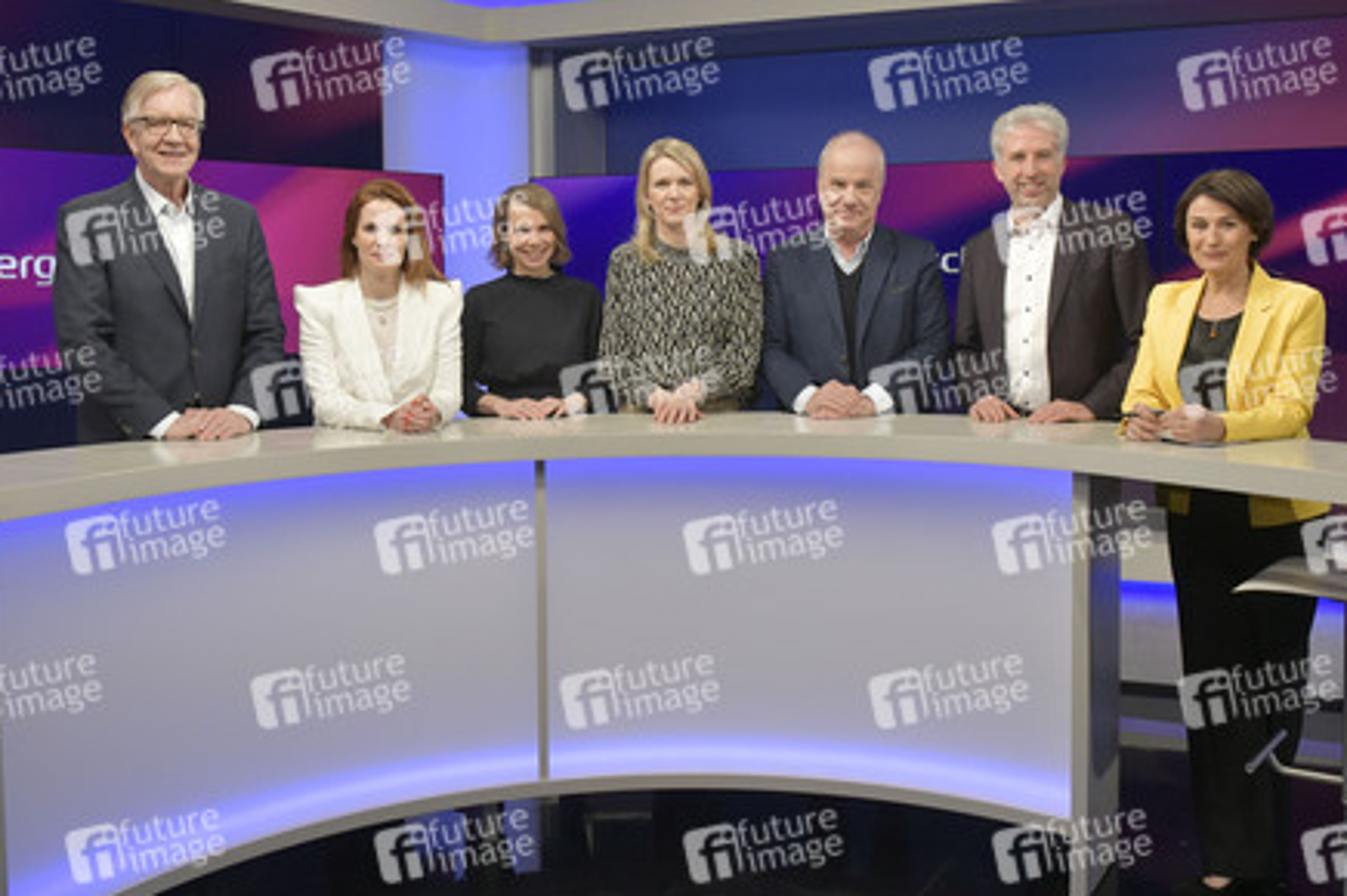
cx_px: 681
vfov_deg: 43.5
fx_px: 1122
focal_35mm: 30
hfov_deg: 62.0
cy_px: 460
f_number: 5.6
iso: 2000
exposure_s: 1/200
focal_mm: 29
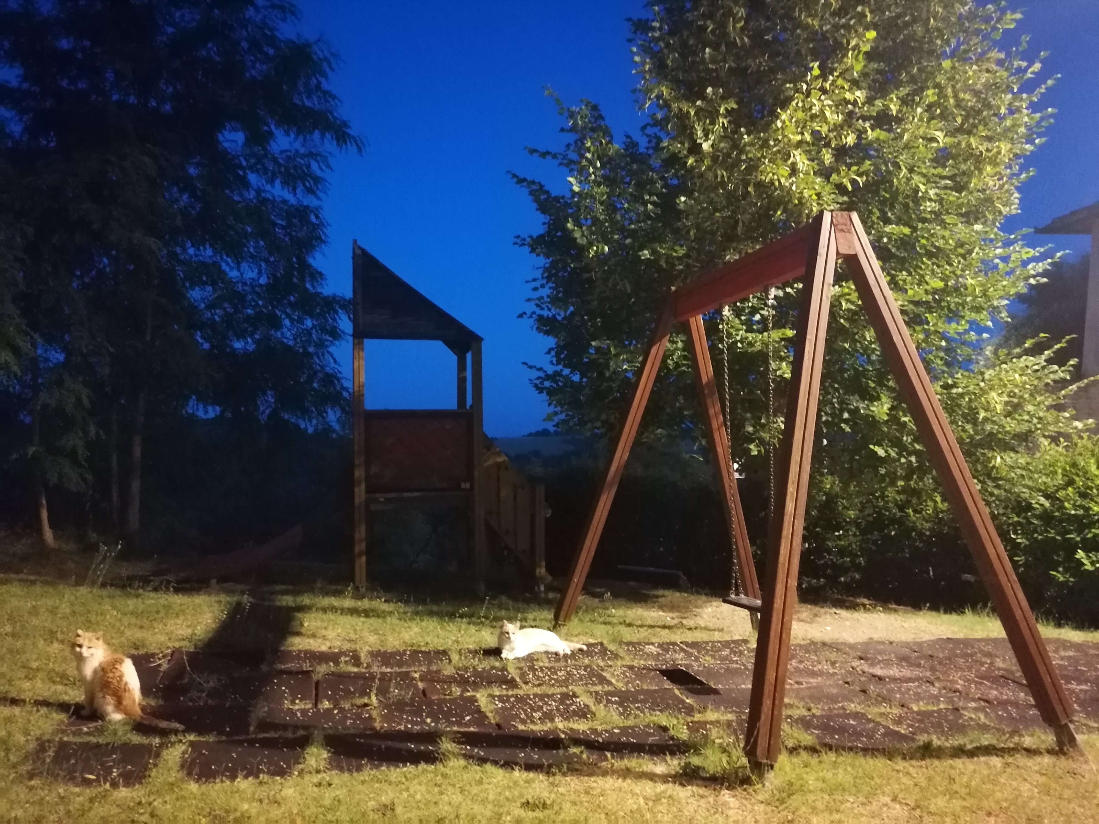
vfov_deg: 51.4
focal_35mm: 27
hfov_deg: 65.3
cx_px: 550
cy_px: 412
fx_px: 857
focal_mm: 4.75
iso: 3200
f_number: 1.8
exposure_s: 1/12.5
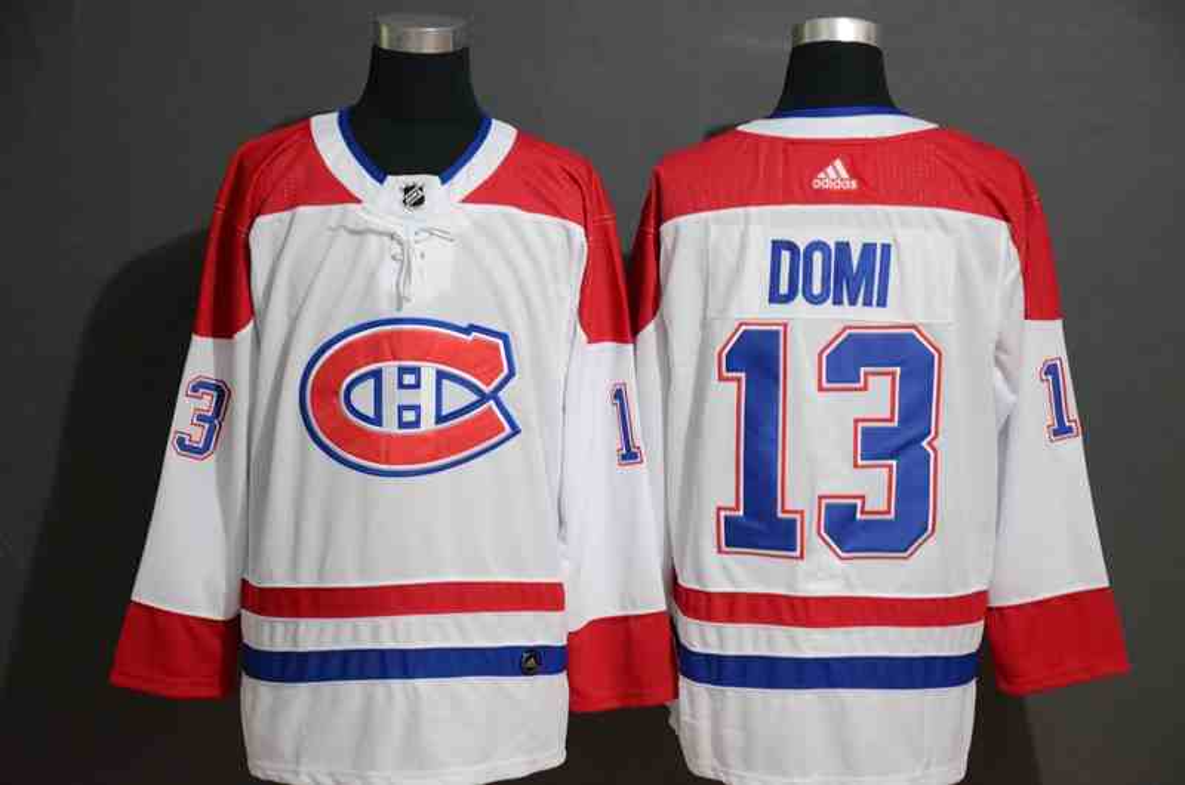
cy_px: 392
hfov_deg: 22.7
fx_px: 2957
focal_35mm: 90
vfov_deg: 15.1
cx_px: 592
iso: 4000
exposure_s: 1/25
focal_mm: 60
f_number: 5
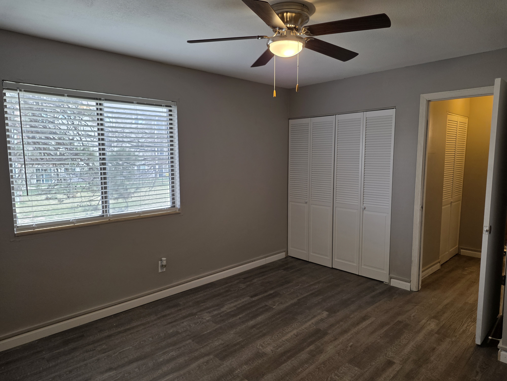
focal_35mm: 23
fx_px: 337
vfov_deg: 58.9
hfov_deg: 73.9
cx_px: 254
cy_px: 190
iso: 250
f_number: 1.7
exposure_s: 1/120
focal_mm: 6.25
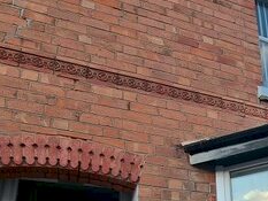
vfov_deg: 32.0
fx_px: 302
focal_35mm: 39
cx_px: 200
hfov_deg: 46.2
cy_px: 227
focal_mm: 2.2
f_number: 2.2
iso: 50
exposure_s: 1/393
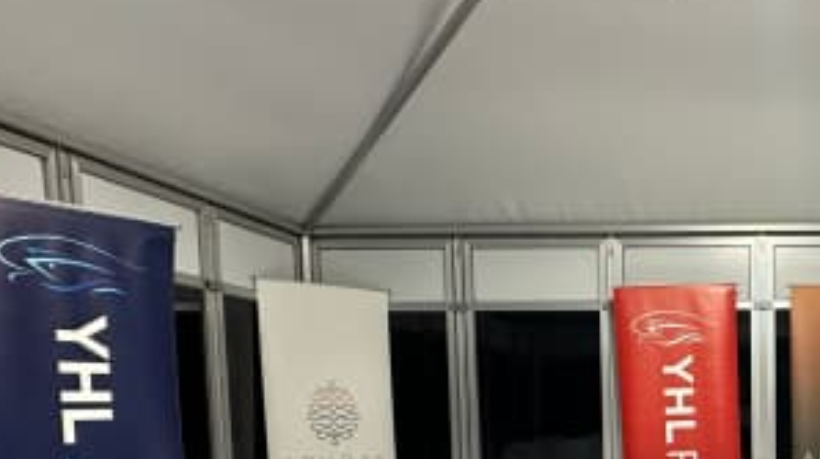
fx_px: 891
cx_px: 754
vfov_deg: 26.7
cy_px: 497
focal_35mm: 41
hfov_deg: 44.5
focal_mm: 2.22
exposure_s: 1/99
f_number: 2.2
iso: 200
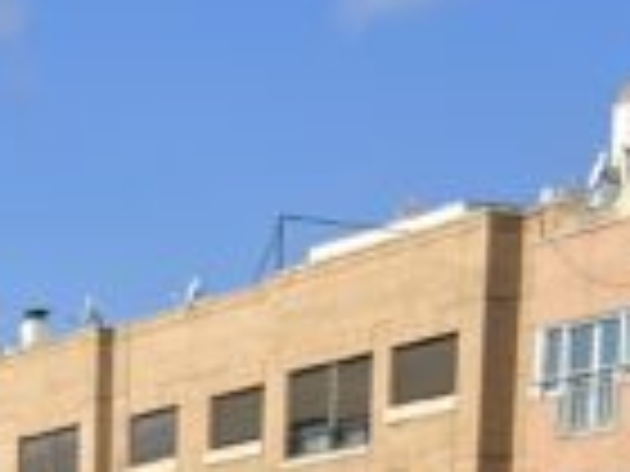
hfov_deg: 12.4
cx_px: -562
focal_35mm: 143
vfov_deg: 9.2
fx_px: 2603
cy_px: 1182
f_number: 1.5
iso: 50
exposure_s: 1/4630
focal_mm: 5.7
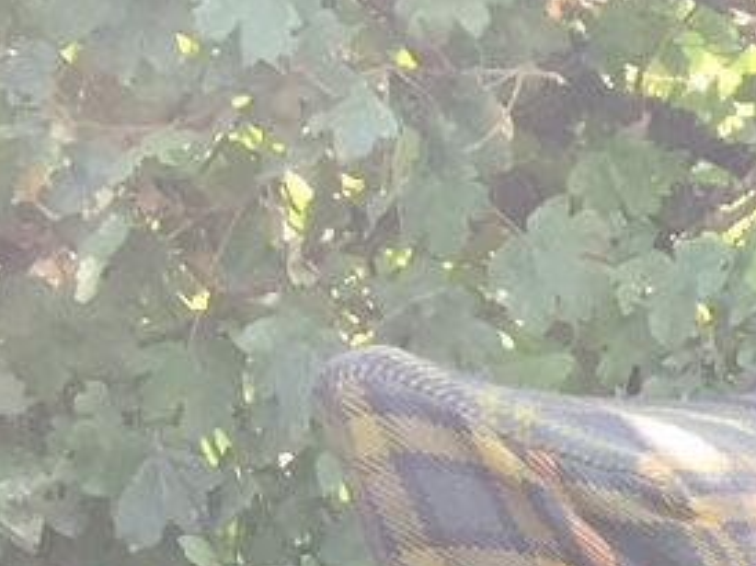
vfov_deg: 7.9
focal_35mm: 173
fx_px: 3775
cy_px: 1367
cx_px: 1799
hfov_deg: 10.0
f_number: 2.2
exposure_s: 1/118
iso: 32
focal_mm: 4.15
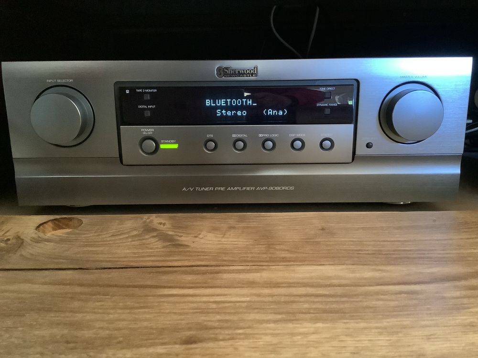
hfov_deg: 58.4
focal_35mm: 31
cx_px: 239
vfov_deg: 45.4
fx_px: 428
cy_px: 179
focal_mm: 3.3
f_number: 2.4
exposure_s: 1/20
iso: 640
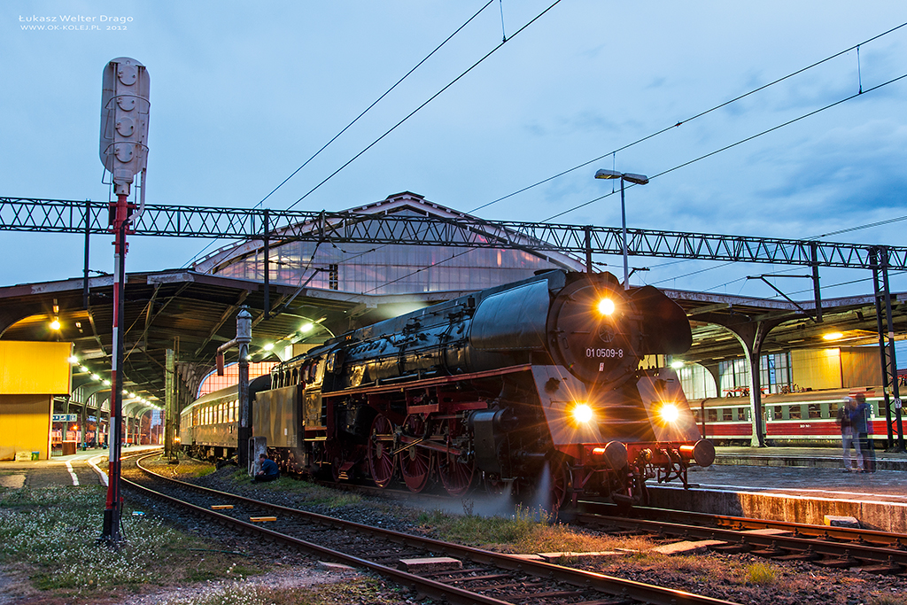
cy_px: 302
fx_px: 907
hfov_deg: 53.1
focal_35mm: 36
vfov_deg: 36.9
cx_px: 454
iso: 200
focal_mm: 24
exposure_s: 10
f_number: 9
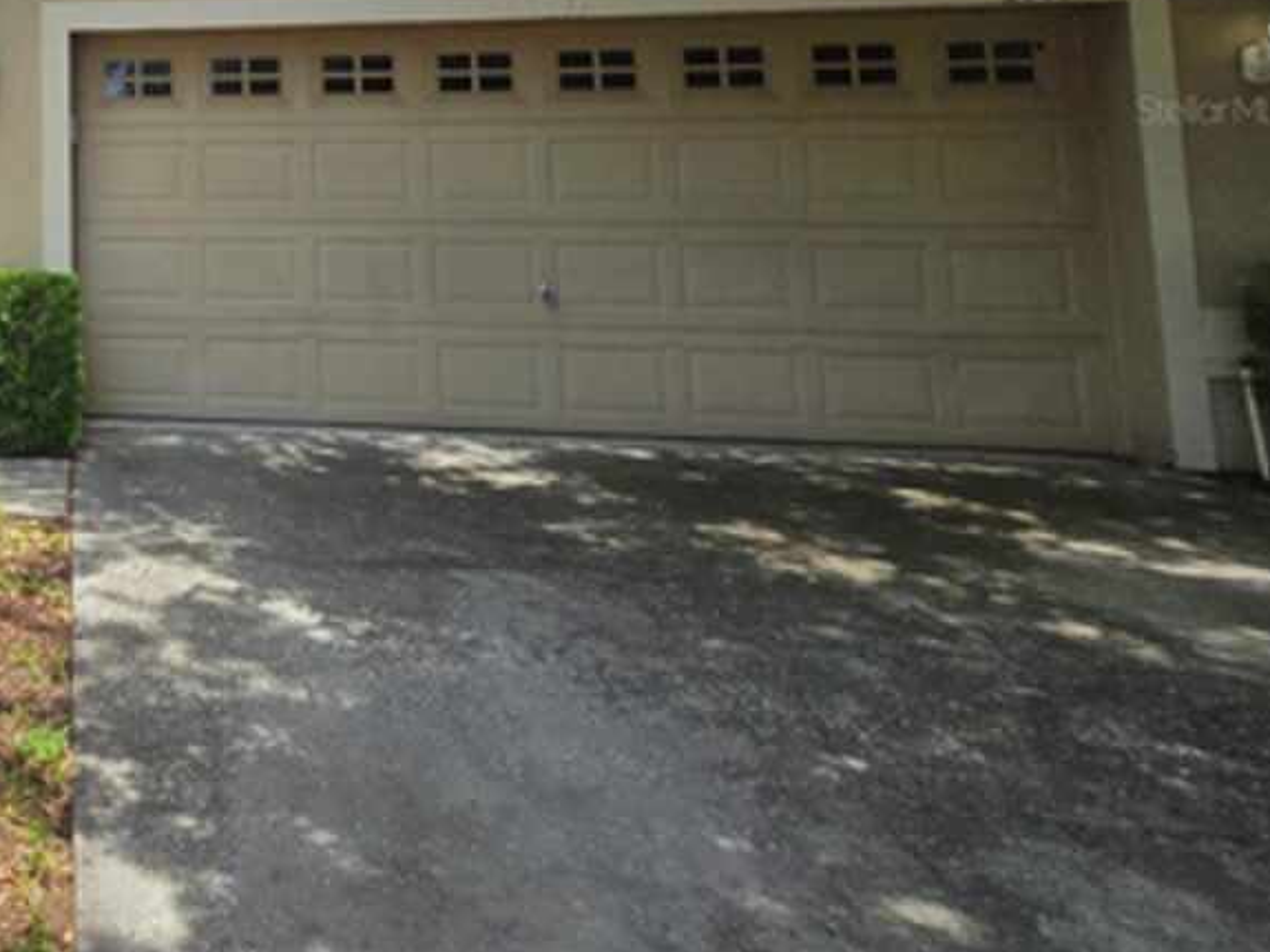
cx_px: -113
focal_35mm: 29
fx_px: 1064
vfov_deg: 44.2
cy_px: 108
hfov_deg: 46.4
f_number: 2.2
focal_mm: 1.7
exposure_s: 1/907
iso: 25
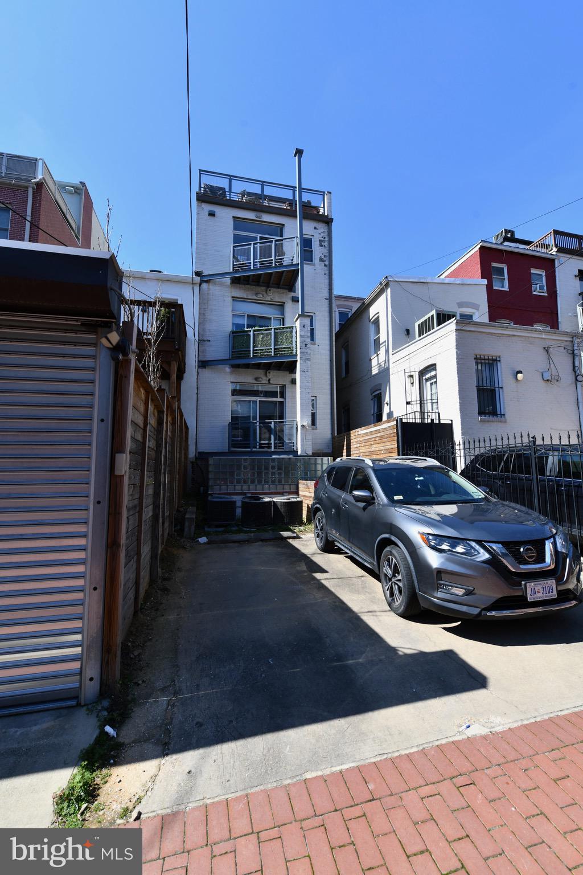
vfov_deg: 104.3
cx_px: 292
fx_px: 340
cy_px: 438
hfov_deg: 81.2
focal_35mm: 14
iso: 140
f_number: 8
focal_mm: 14
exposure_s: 1/250
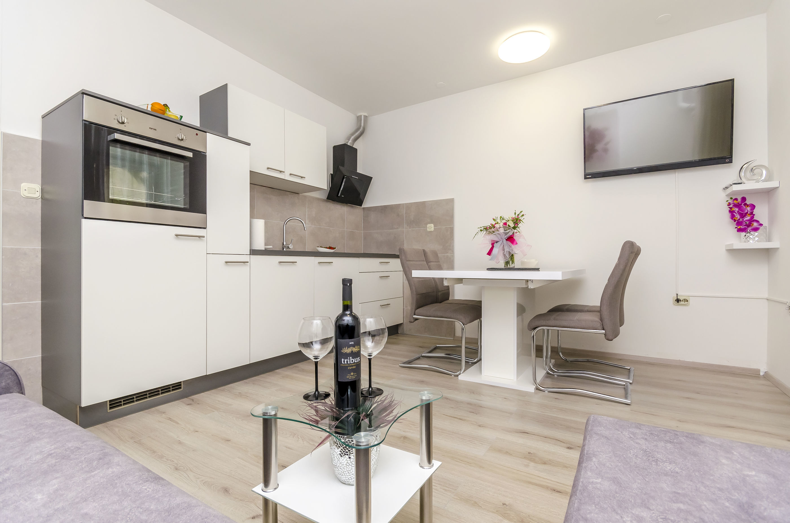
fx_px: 361
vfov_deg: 71.8
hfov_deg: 95.1
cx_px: 395
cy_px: 262
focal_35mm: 16
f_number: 10
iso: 320
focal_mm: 11
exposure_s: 1/80
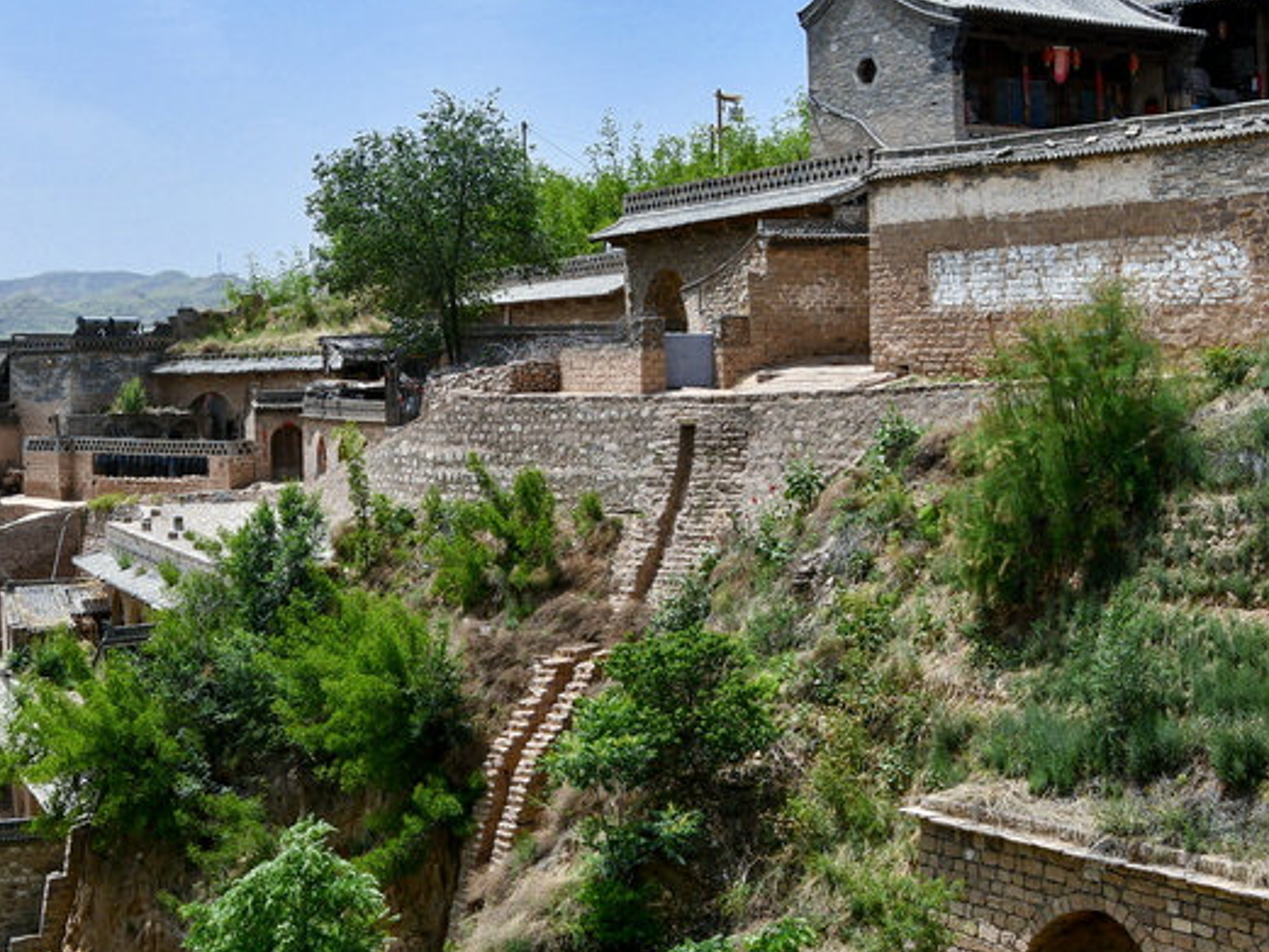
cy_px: 371
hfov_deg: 36.7
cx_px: 326
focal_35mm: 51
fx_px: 1870
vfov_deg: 28.5
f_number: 6.3
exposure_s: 1/800
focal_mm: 18
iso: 160
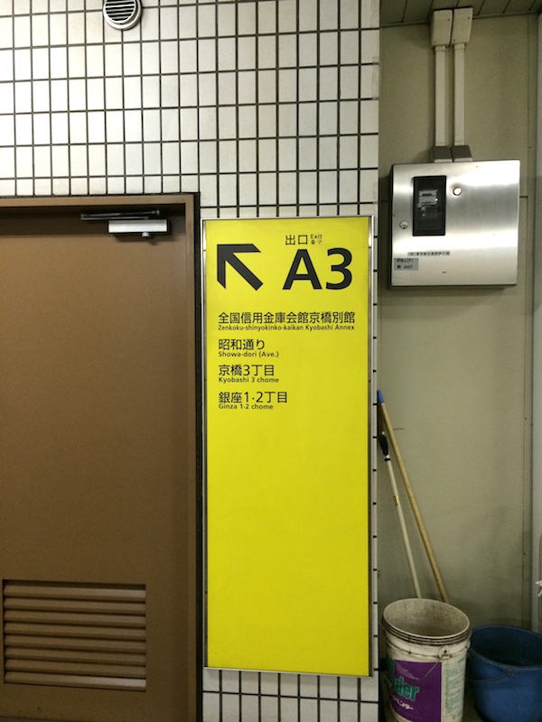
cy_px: 361
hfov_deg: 46.8
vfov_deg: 60.0
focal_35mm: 30
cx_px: 271
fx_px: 626
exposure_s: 1/30
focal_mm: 4.12
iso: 160
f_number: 2.2
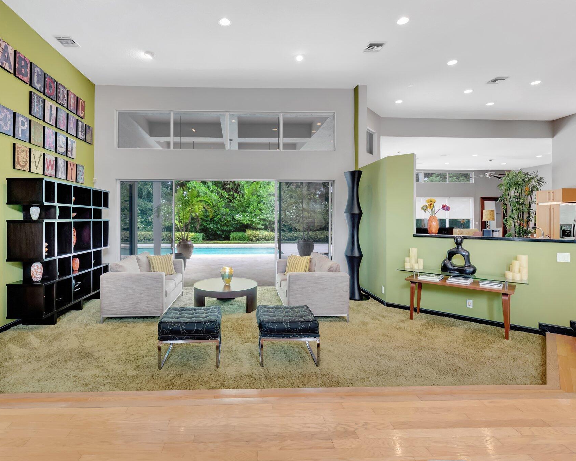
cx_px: 257
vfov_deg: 77.0
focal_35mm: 17
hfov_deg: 89.3
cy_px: 231
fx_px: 290
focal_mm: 10
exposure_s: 1/6
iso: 640
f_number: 8
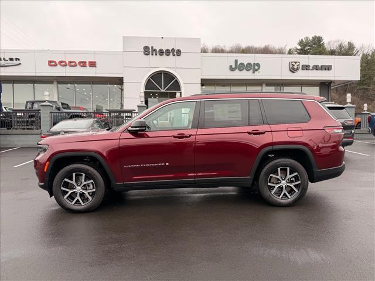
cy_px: 140
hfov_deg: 71.6
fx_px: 260
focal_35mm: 24
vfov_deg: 56.8
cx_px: 188
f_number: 1.78
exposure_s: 1/271
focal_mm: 6.76
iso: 64
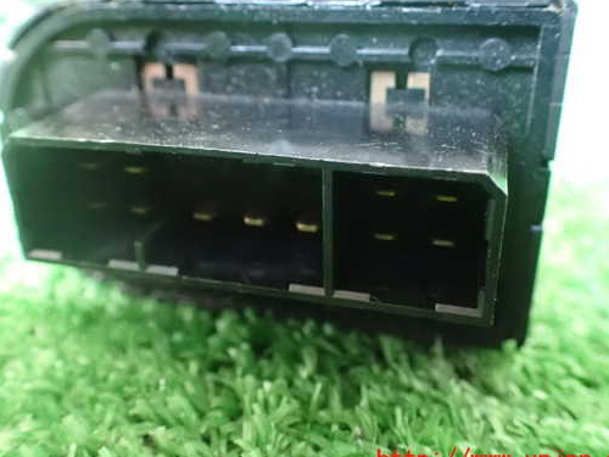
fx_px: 633
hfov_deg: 51.3
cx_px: 286
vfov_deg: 39.6
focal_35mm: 36
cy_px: 202
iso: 1600
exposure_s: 1/8
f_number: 2.3
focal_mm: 5.4
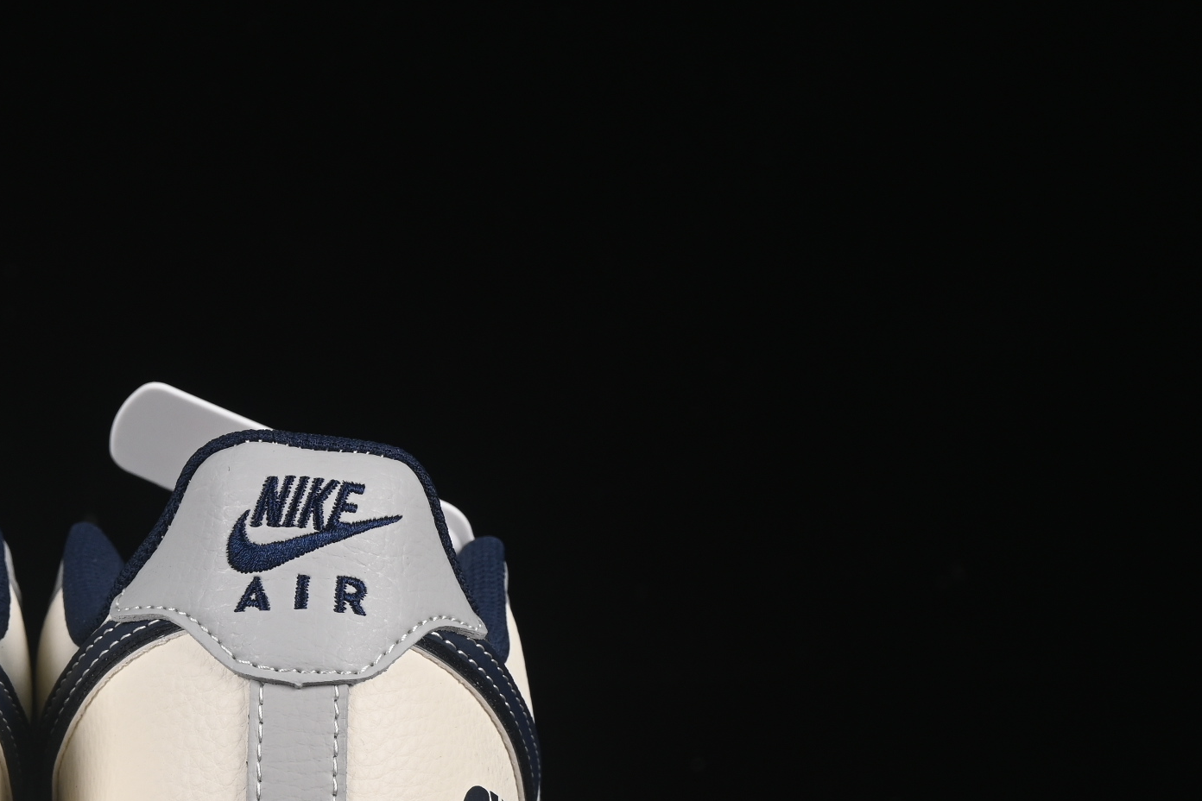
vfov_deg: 9.1
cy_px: 640
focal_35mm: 150
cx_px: 22
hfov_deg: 13.5
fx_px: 5008
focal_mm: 50
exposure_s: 1/80
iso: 160
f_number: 8
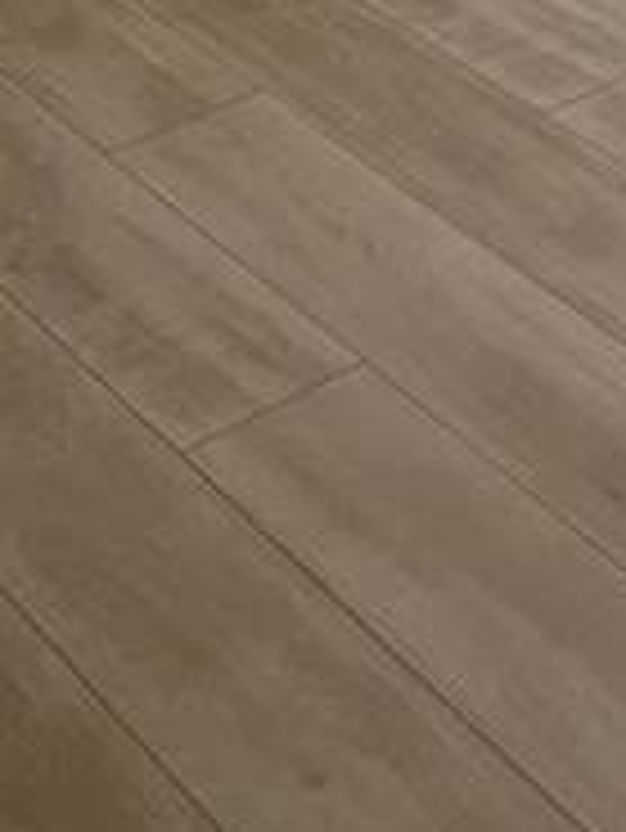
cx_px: 360
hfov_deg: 13.7
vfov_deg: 15.0
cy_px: -801
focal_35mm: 108
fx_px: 2601
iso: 100
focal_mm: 5.1
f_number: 1.6
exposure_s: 1/60
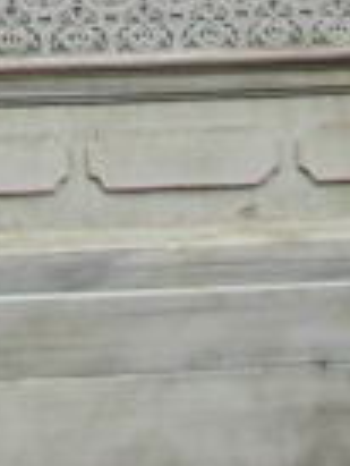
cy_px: -587
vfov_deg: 10.1
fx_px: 2356
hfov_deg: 8.5
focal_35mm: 175
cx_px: 7
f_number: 2.8
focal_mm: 6
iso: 50
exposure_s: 1/320
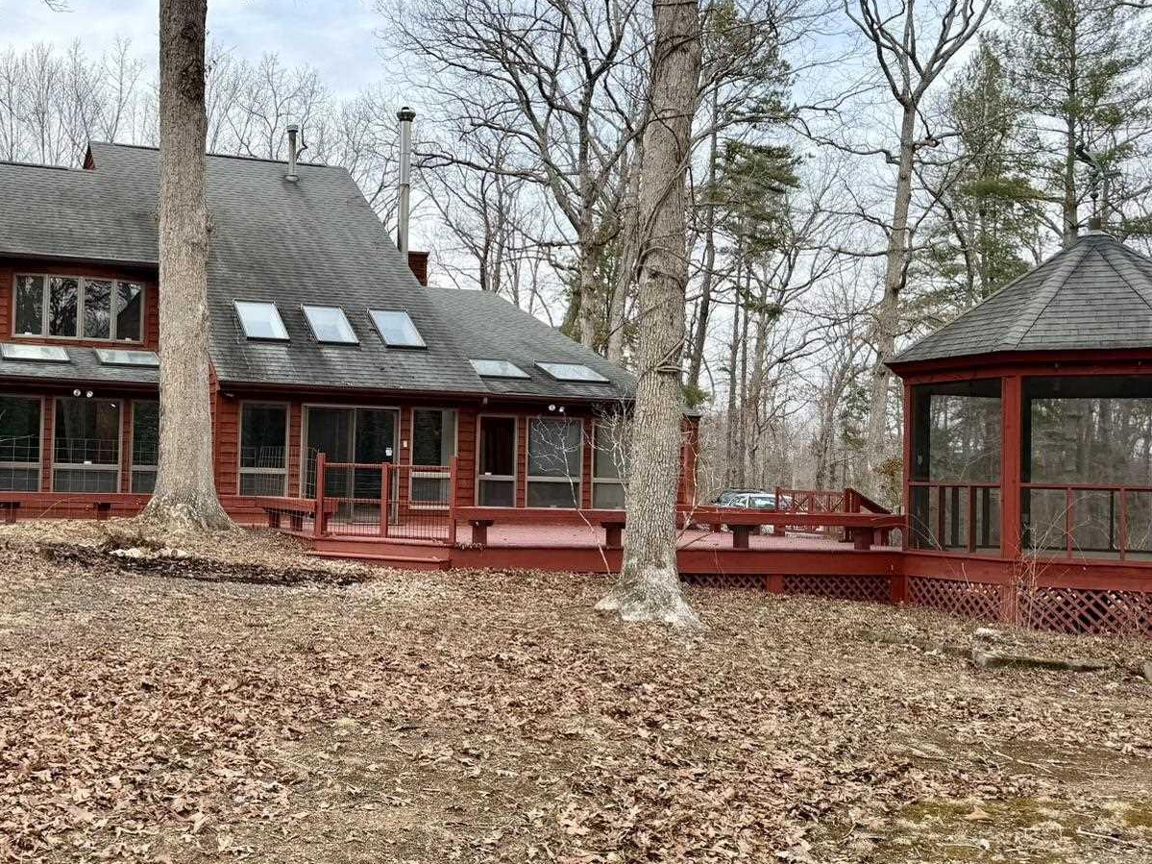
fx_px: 1364
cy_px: 443
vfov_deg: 35.1
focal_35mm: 41
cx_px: 339
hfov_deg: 44.7
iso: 80
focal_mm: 6.76
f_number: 1.78
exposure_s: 1/2053
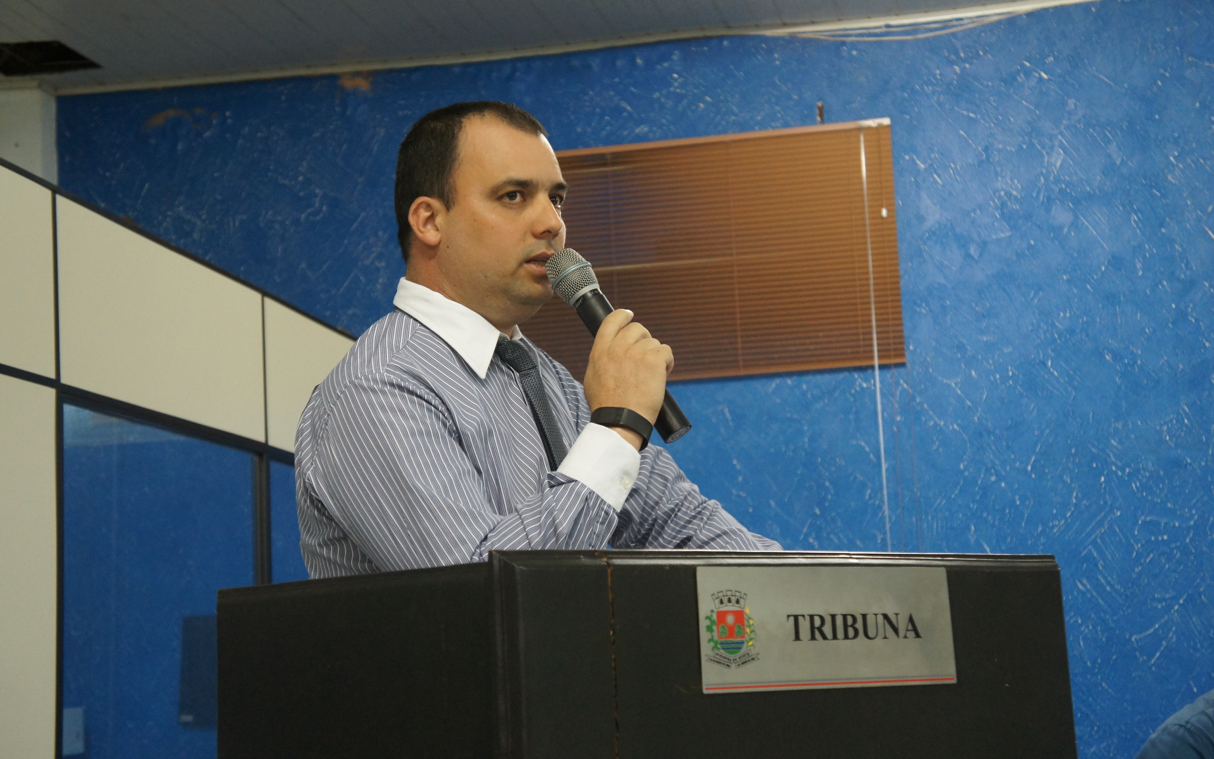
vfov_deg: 19.6
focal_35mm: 67
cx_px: 602
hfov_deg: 30.8
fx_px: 2201
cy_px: 385
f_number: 4.5
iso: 1600
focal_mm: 43
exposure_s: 1/40
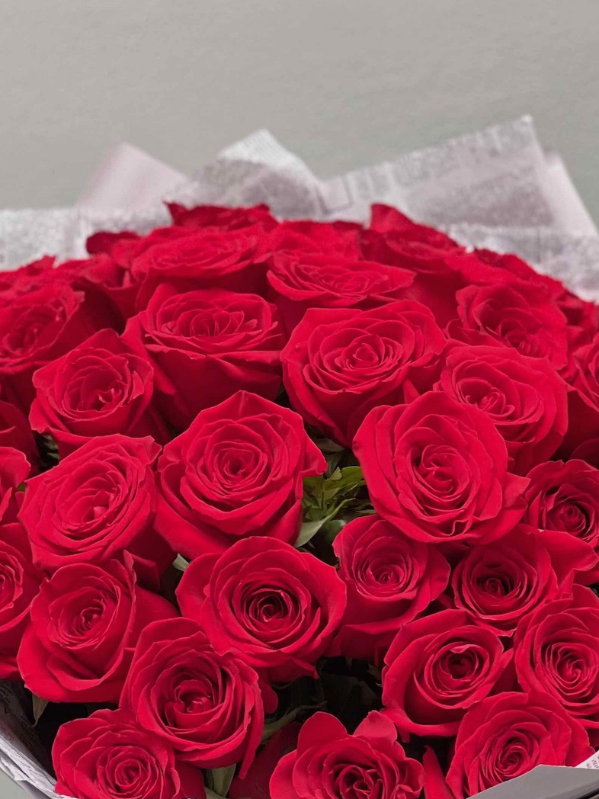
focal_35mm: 147
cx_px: 369
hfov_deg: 10.1
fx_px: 3392
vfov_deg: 13.4
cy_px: 497
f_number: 2.8
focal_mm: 9
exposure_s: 1/95
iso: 250
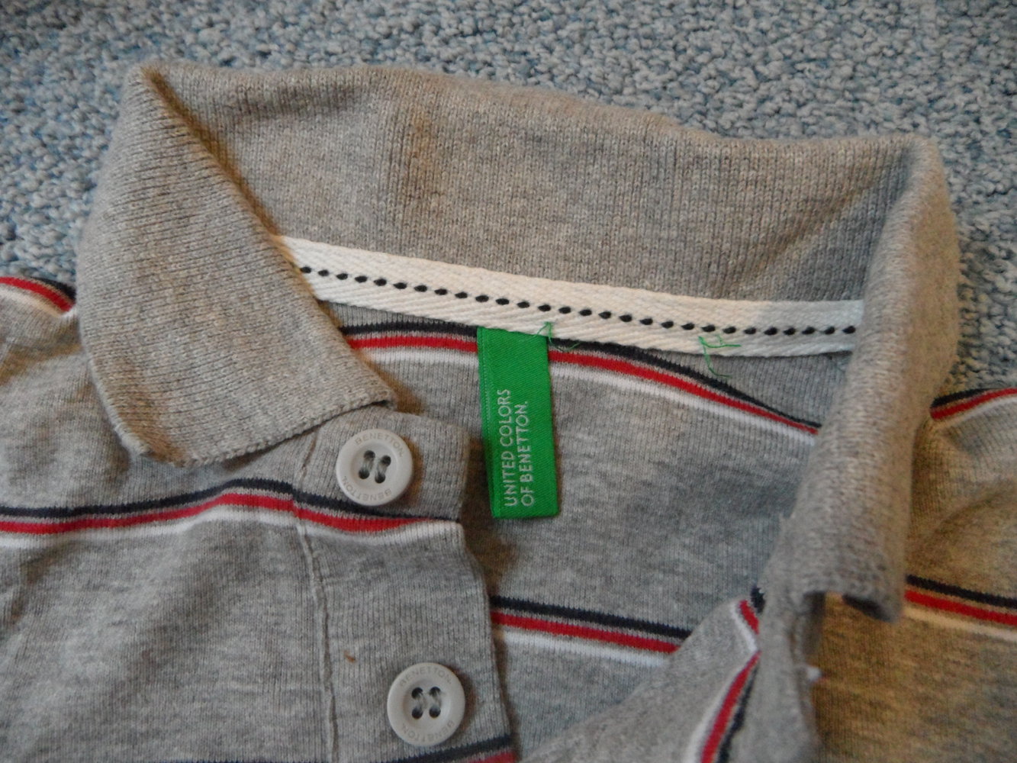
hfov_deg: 71.6
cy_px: 382
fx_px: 705
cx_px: 508
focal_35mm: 24
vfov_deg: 56.8
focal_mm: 4.1
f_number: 2.9
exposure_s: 1/20
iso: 400
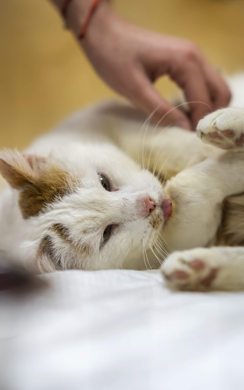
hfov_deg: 10.0
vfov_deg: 15.9
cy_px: 196
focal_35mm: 131
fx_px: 1394
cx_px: 151
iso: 250
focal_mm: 85
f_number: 1.4
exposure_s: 1/80
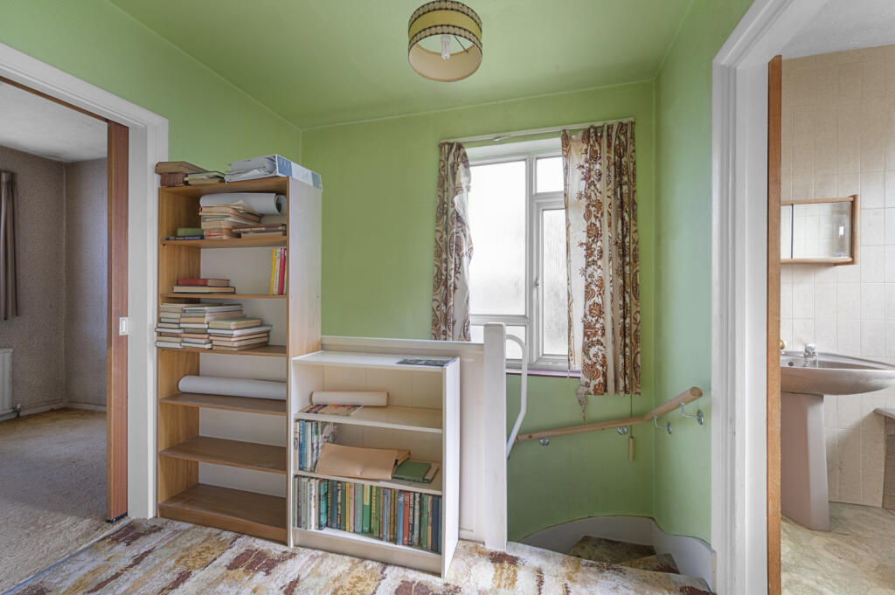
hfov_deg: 104.3
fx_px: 348
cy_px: 298
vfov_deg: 81.1
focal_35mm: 14
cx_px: 448
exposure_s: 1/2.5
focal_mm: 14
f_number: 16
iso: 200
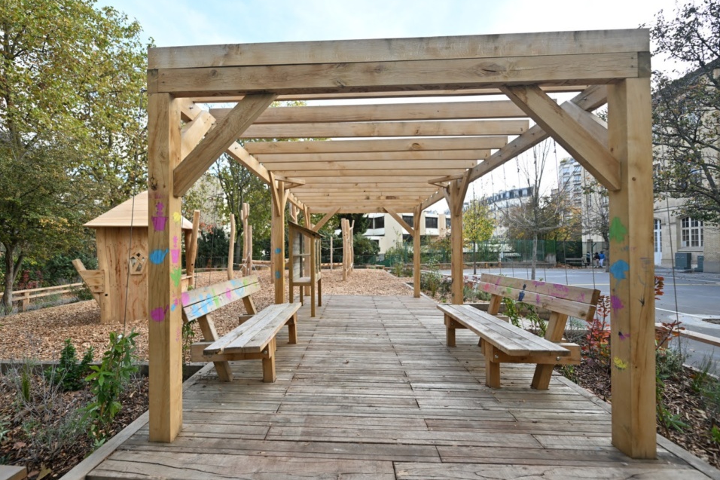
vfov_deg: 77.3
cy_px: 246
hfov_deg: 100.3
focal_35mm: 15
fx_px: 300
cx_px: 337
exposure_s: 1/250
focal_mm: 14
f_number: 3.2
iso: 90
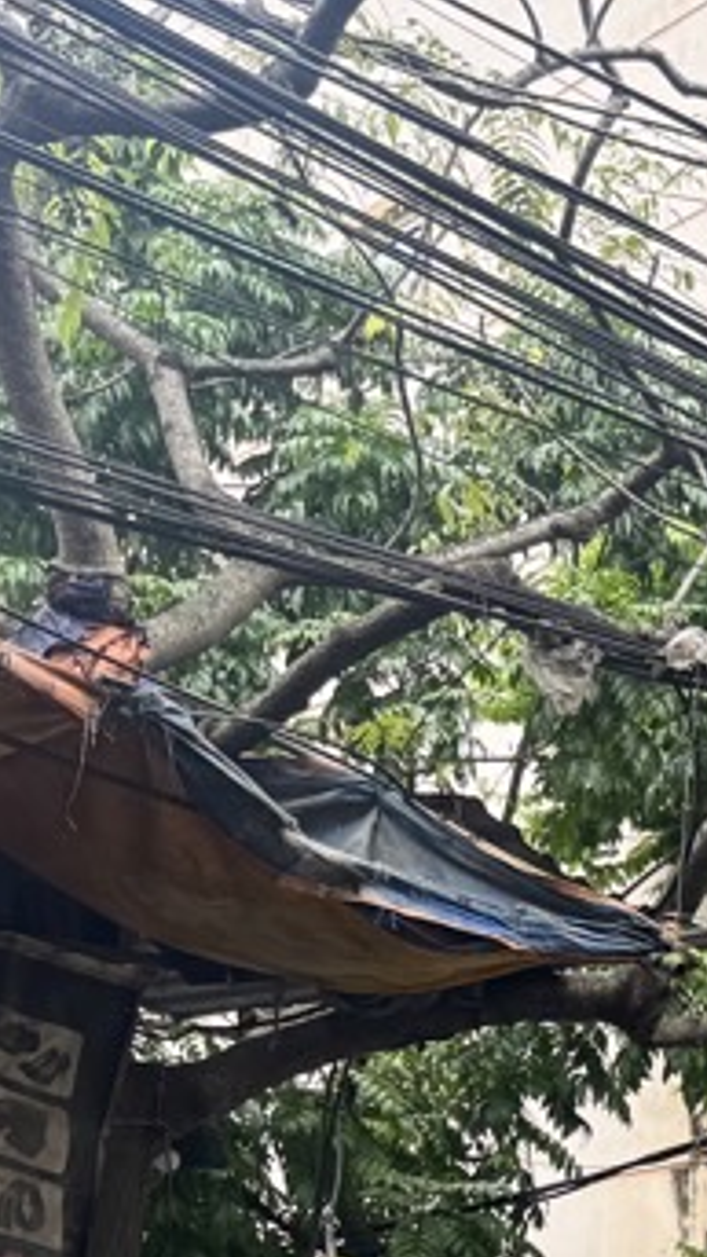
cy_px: 1404
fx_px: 2599
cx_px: 1575
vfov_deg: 25.1
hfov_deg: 12.7
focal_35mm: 78
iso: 80
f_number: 1.78
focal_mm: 6.76
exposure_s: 1/419
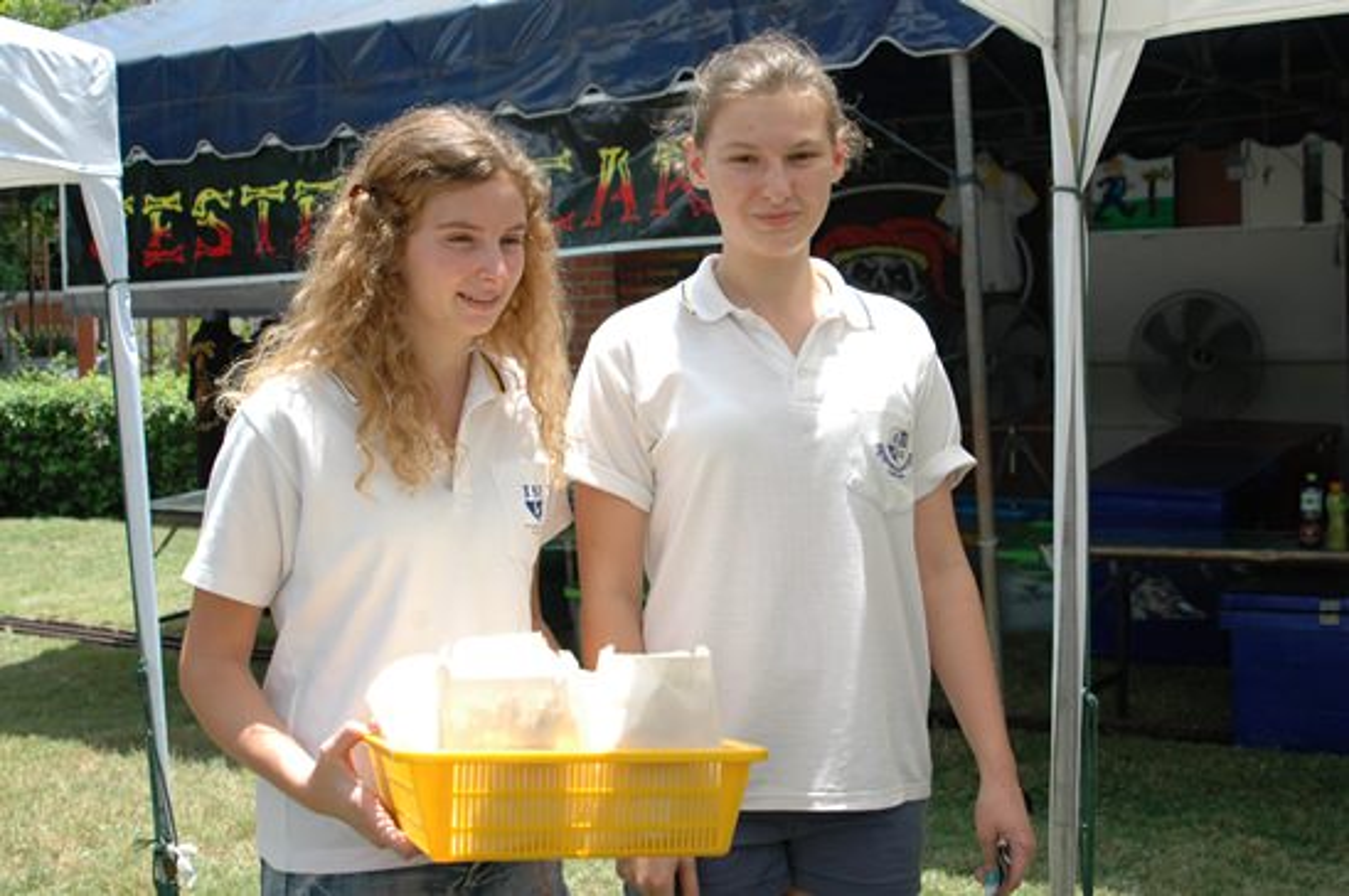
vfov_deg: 28.0
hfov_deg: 41.2
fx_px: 1797
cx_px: 674
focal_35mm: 48
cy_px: 448
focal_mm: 32
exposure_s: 1/640
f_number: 5
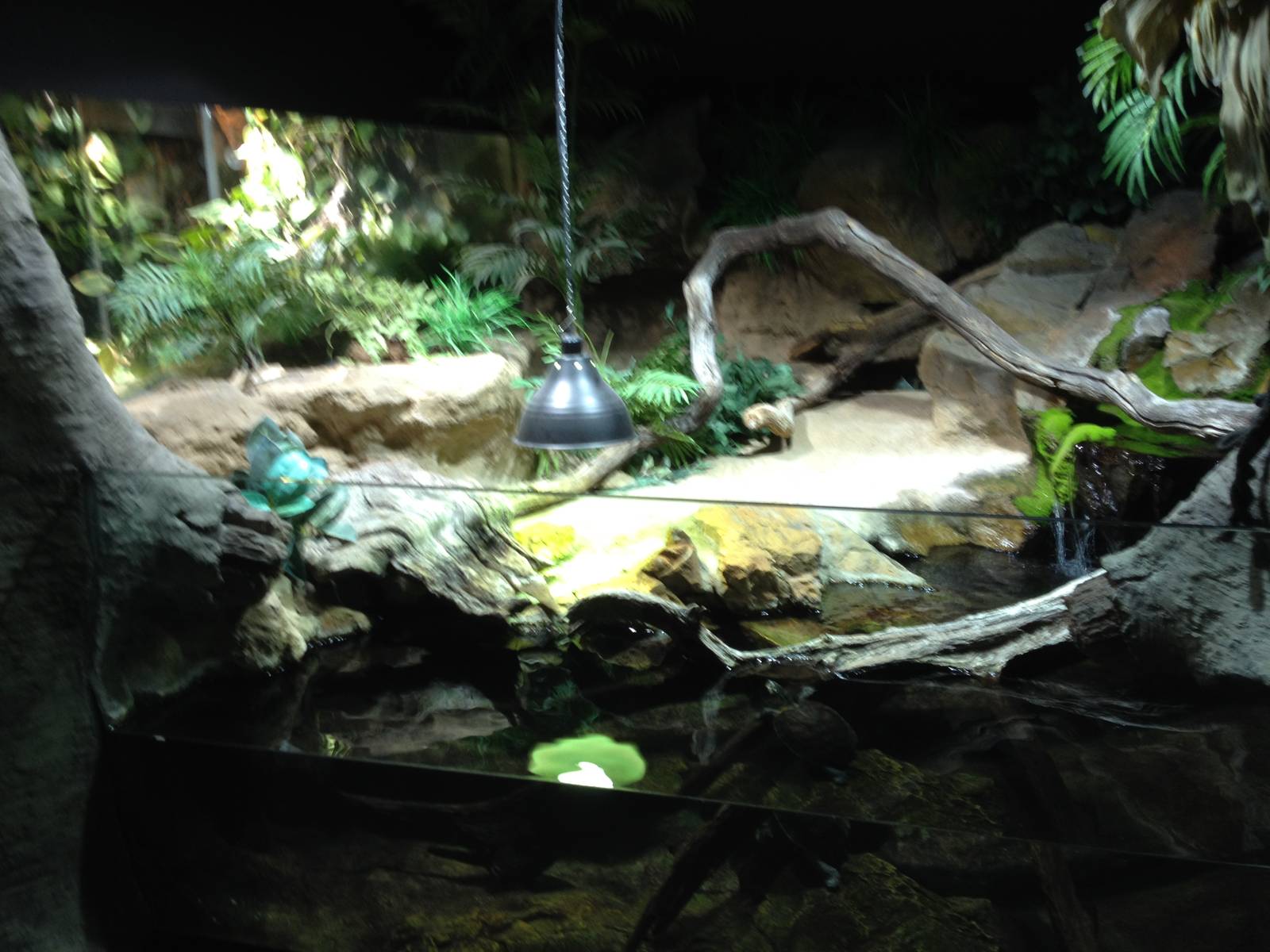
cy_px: 476
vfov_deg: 40.7
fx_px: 1284
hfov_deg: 52.6
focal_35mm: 35
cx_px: 635
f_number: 2.4
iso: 64
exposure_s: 1/24
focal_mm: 4.28
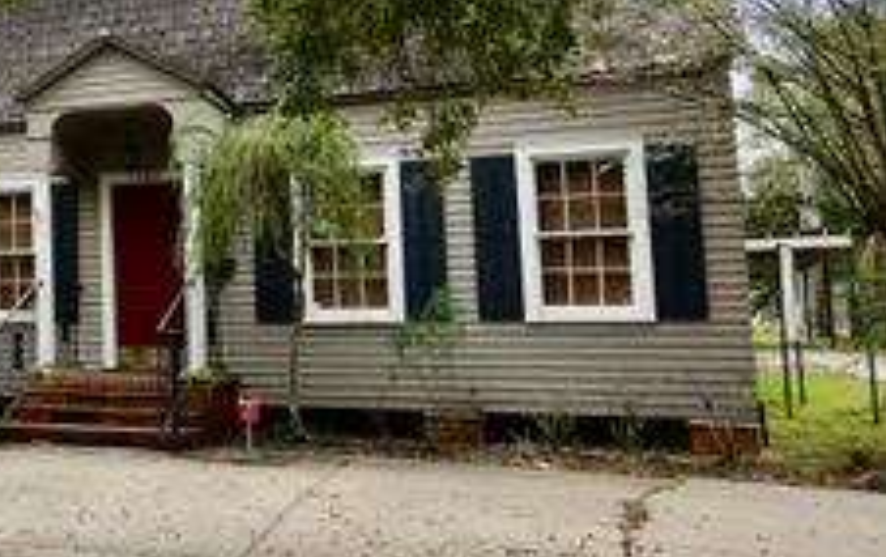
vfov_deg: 28.5
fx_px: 1088
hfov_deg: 37.2
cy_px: 182
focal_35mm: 45
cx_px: -86
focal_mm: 20
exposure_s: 1/400
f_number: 3.5
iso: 125
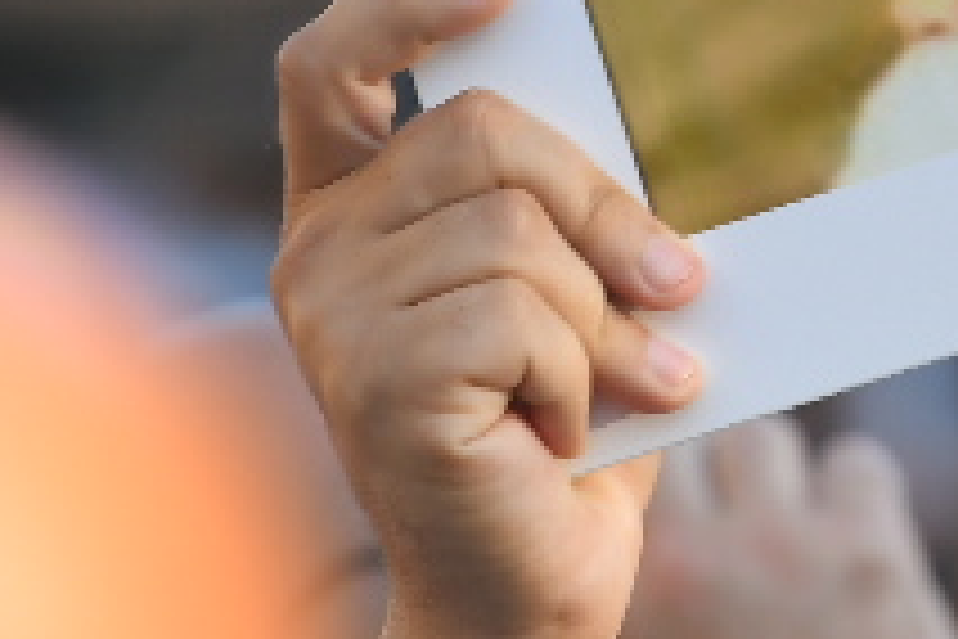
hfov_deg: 1.4
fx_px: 40499
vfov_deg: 0.9
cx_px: 1385
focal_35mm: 1522
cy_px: -662
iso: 400
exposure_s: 1/400
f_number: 5
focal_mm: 200
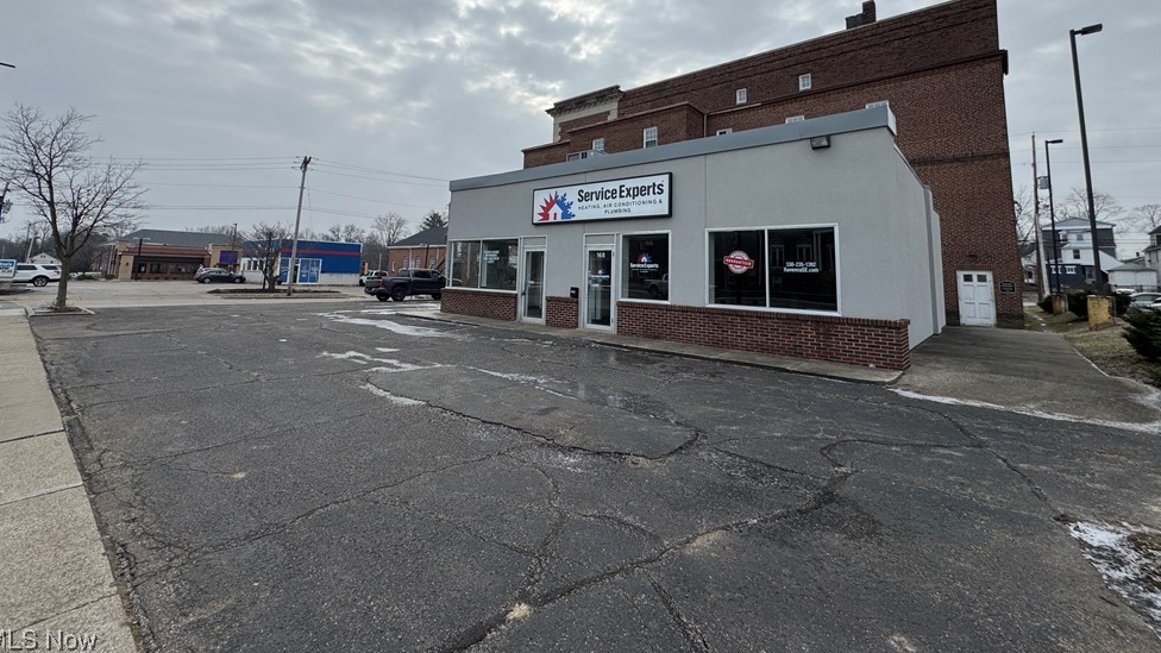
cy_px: 209
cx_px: 588
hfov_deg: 99.4
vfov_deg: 65.0
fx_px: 493
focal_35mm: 16
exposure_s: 1/1370
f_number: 2.2
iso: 50
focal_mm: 2.22
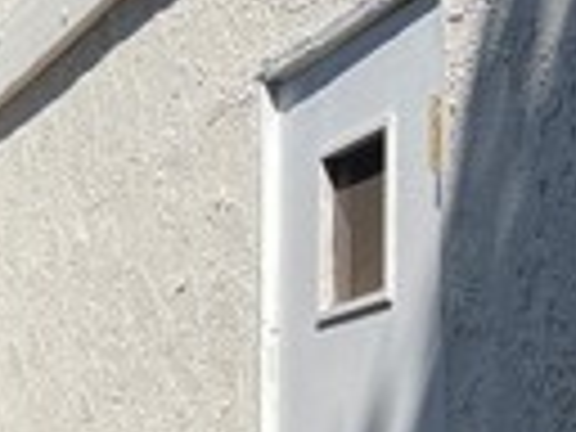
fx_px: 1997
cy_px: 634
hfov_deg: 14.1
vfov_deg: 11.8
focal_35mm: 120
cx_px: -526
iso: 80
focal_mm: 6.76
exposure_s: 1/4950
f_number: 1.78
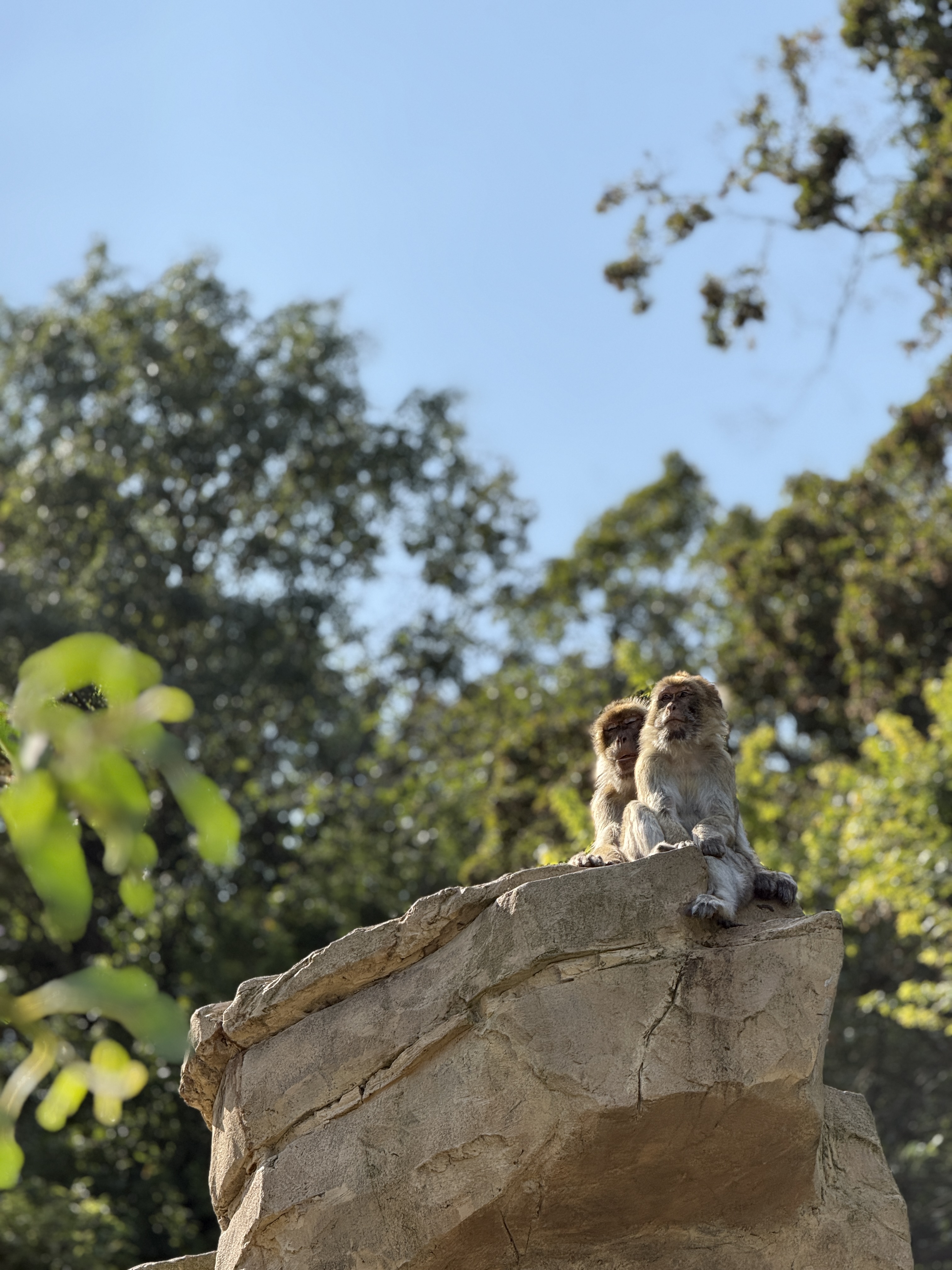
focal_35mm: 120
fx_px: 4400
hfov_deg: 12.3
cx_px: 476
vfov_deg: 16.4
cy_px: 635
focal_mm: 15.66
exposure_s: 1/840
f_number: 2.8
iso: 64
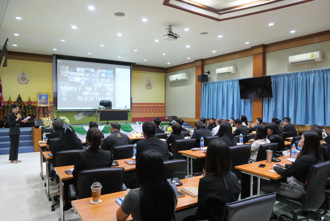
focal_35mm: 24
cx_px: 165
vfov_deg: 53.2
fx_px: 220
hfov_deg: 73.7
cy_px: 110
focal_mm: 12
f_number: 6.3
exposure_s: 1/40
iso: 3200
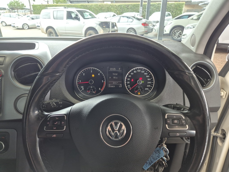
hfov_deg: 73.9
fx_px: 152
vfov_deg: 58.9
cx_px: 114
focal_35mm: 23
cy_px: 86
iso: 200
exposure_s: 1/180
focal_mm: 5.4
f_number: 1.8
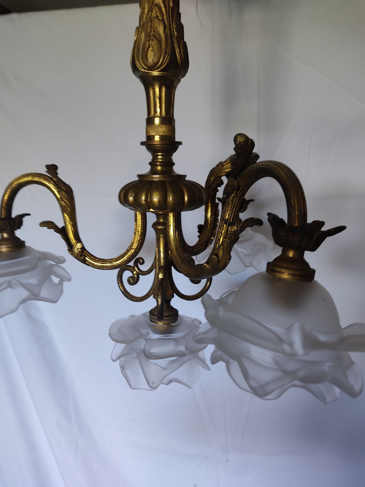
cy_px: 244
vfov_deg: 67.3
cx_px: 182
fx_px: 366
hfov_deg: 53.1
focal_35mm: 26
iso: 344
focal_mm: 4.74
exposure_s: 1/33
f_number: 1.79
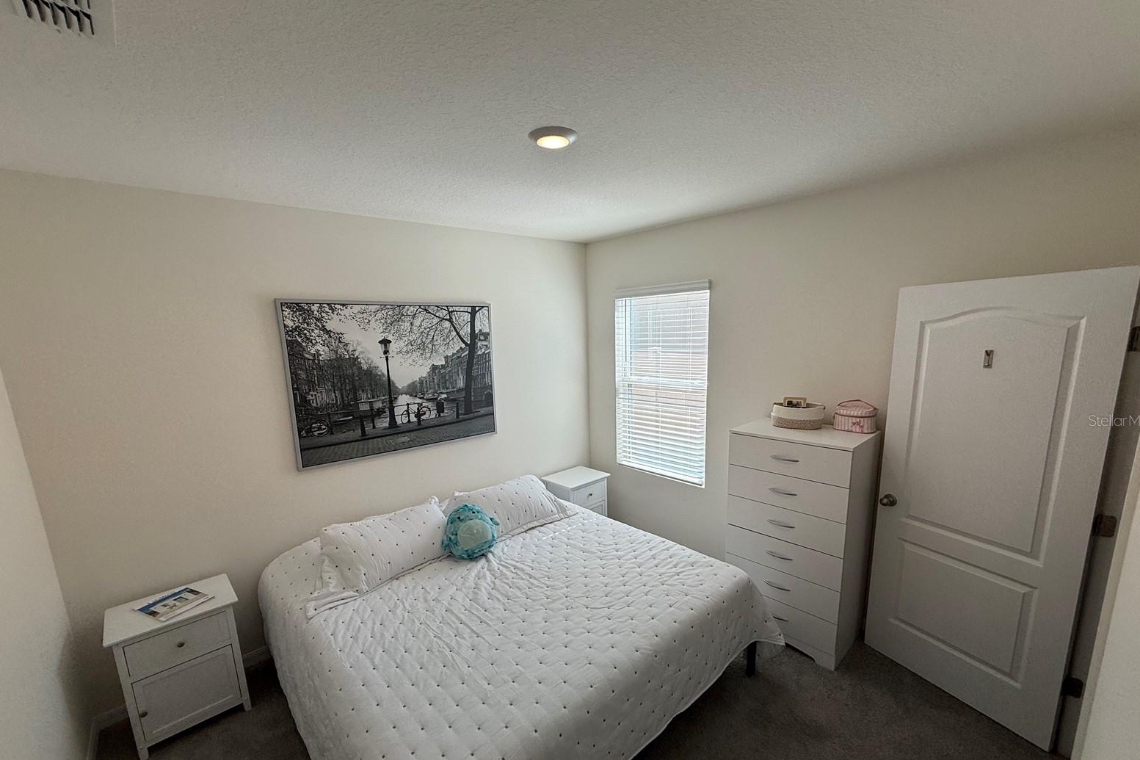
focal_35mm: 15
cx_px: 570
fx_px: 475
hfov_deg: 100.4
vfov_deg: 77.1
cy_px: 420
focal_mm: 2.22
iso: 50
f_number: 2.2
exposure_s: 1/383
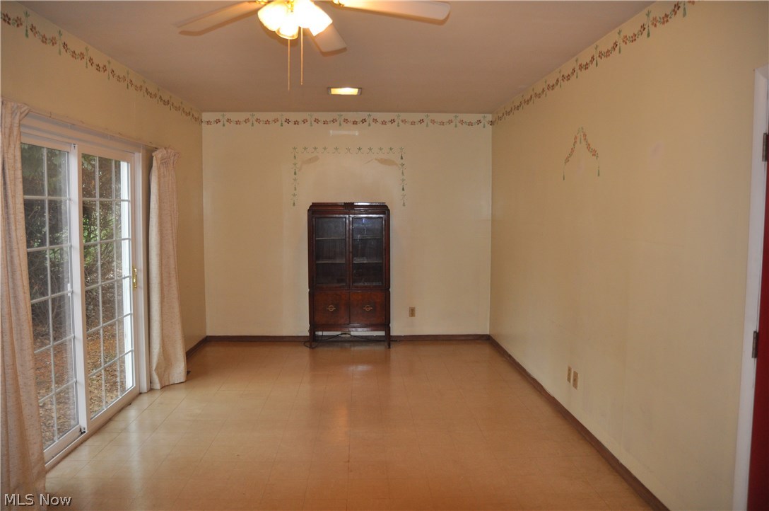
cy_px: 256
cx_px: 384
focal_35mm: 26
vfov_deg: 50.3
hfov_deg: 70.5
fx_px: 544
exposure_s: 1/125
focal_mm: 17
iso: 500
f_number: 2.8
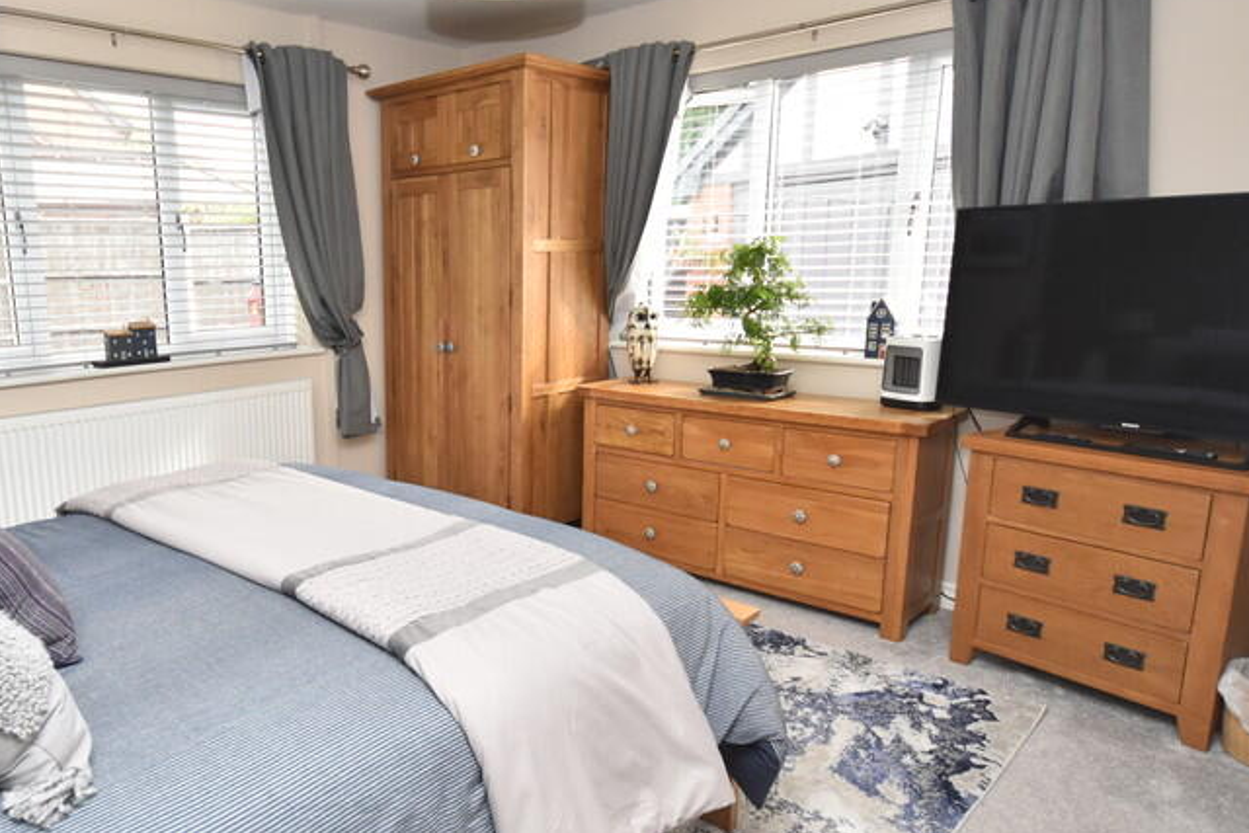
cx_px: 422
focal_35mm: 24
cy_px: 434
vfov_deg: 53.1
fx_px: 833
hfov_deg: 71.7
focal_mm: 10
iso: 900
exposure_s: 1/125
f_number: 4
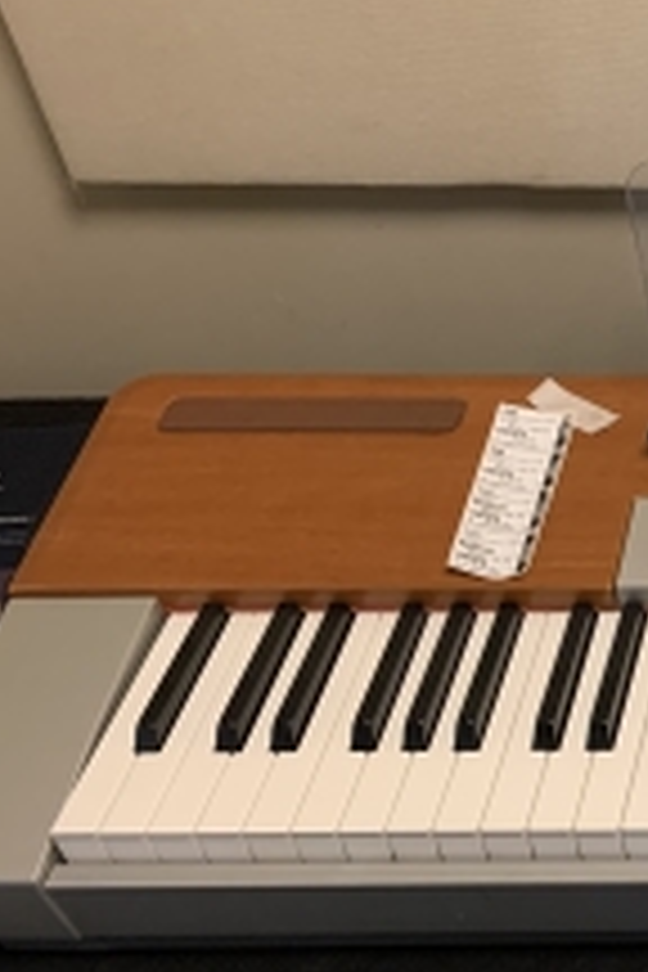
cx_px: 1161
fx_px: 1755
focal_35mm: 65
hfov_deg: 17.2
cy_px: 266
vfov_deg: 30.5
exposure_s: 1/60
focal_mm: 4.25
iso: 200
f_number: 1.8
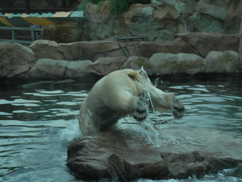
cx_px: 121
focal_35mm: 113
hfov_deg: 17.4
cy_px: 91
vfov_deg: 13.1
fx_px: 790
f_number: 5.1
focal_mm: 20.3
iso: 80
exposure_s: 1/250
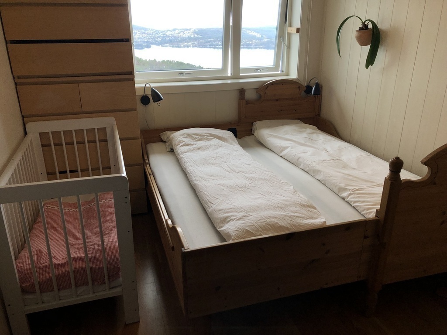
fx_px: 362
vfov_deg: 49.7
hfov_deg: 63.4
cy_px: 168
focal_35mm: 28
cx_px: 224
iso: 25
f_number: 1.8
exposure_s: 1/50
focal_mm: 3.99
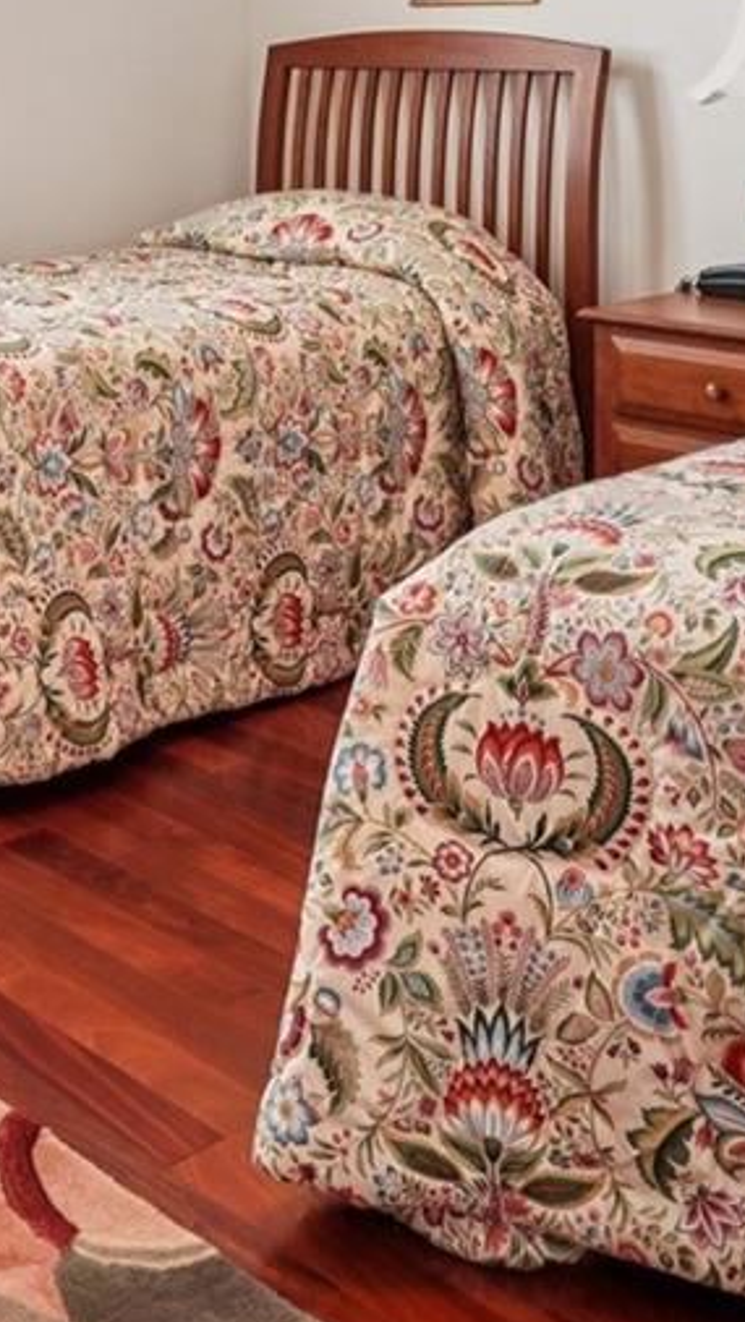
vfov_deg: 35.7
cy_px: 26
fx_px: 1859
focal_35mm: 53
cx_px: -16
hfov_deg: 21.8
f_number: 8
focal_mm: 16
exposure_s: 1/50
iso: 400
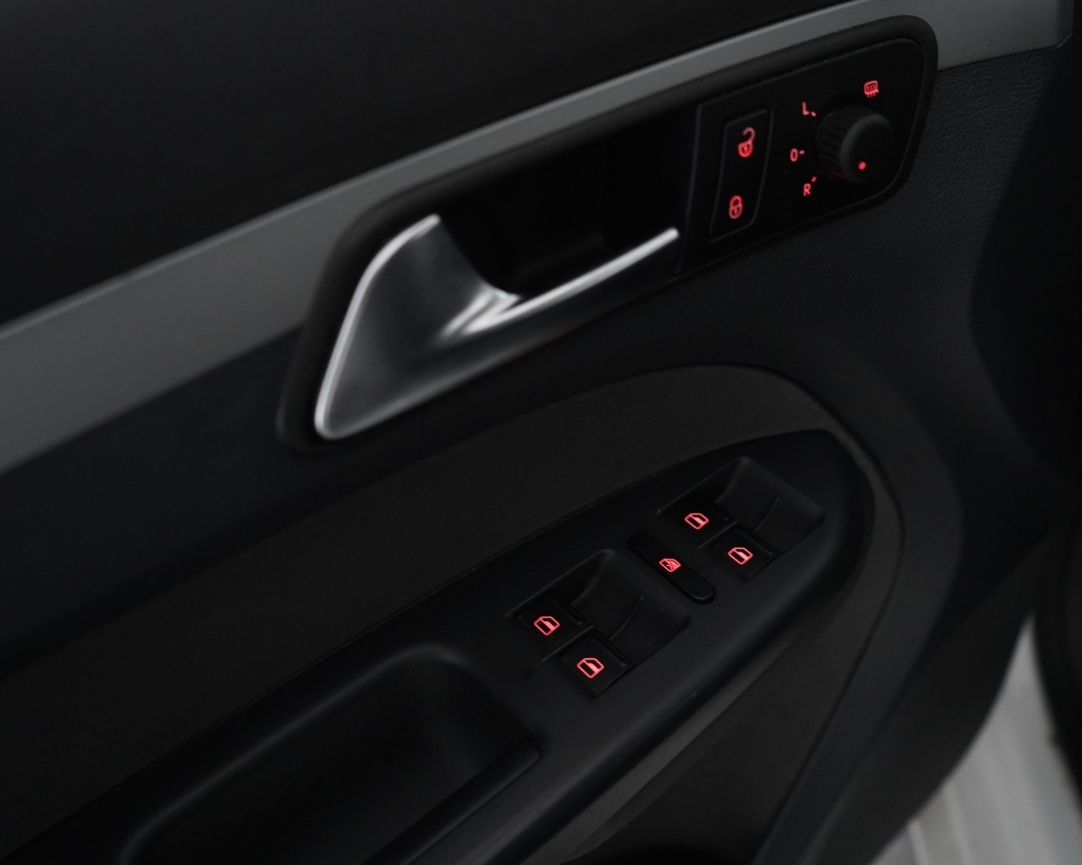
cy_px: 431
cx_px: 601
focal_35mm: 33
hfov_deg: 54.1
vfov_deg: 44.5
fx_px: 1057
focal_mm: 29
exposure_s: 1/60
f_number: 4.5
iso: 4000
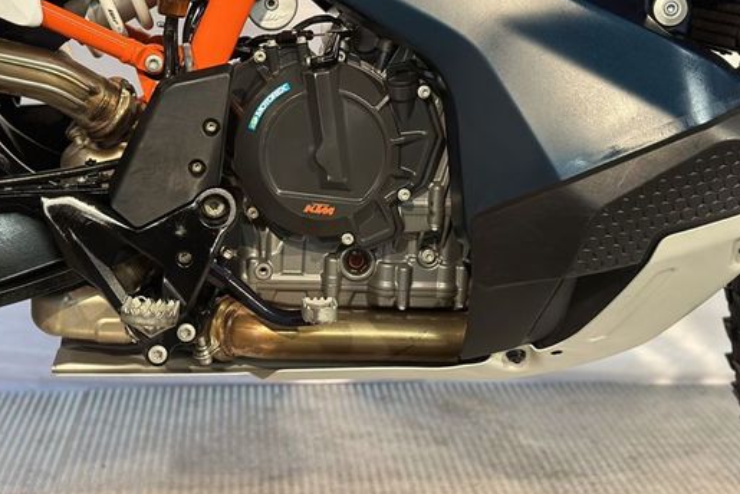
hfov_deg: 32.3
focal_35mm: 62
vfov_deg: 21.9
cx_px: 302
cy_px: 184
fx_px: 1275
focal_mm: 6.86
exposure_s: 1/33
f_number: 1.78
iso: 400
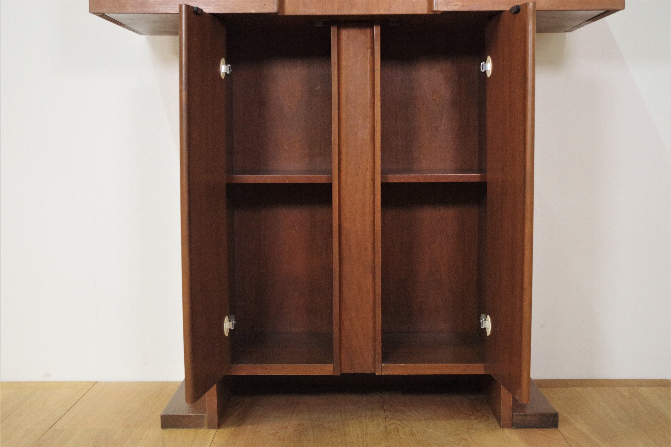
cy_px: 224
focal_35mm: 52
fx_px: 969
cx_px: 336
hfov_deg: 38.2
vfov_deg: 26.0
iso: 3200
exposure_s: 1/80
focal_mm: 35
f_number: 4.5
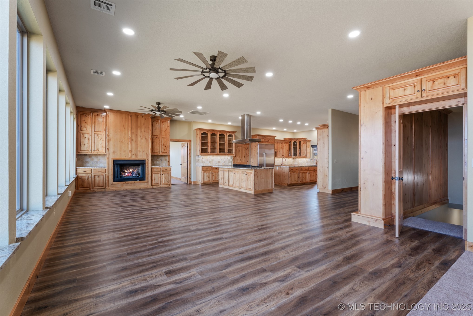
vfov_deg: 73.7
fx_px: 210
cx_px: 236
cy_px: 158
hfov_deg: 96.7
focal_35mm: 16
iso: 250
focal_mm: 16
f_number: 9
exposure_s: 1/3
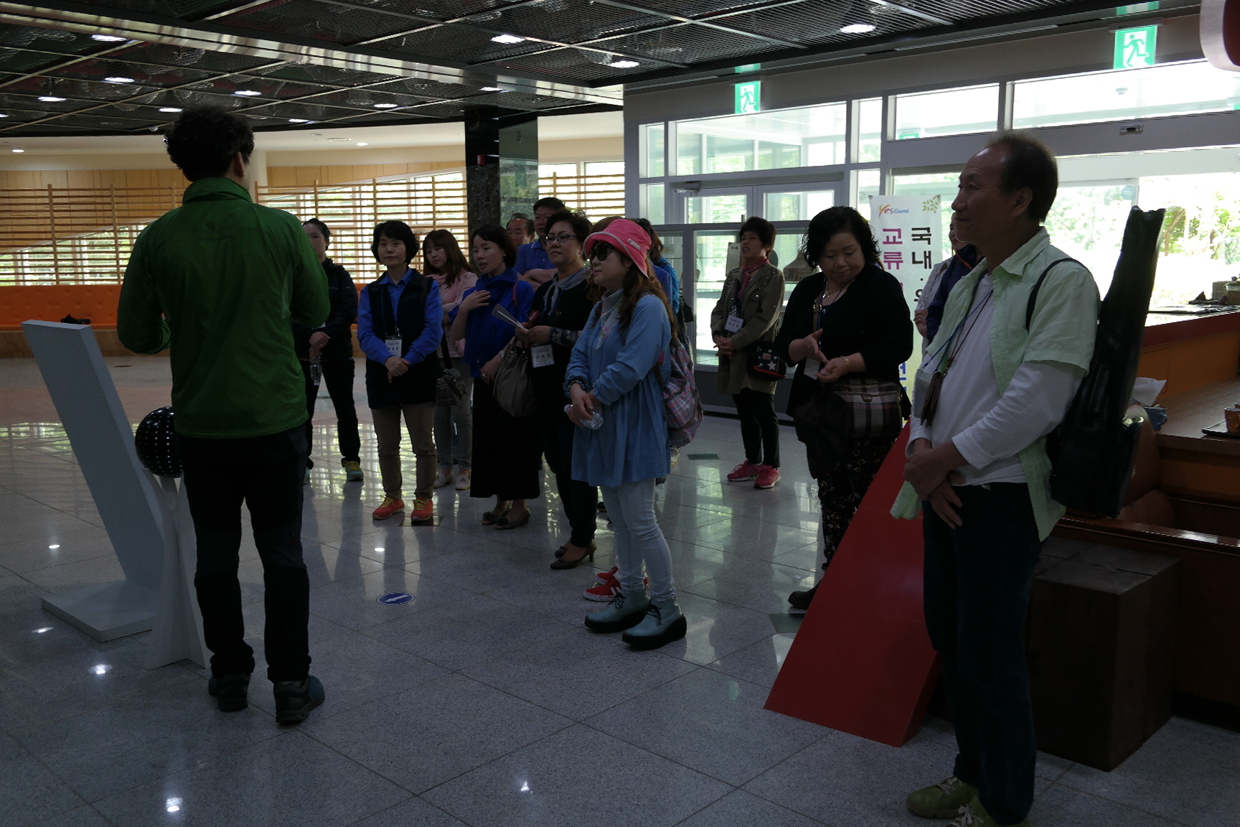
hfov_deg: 61.9
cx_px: 620
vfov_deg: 43.6
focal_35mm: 30
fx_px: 1033
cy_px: 414
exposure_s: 1/60
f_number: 3.5
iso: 200
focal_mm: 20
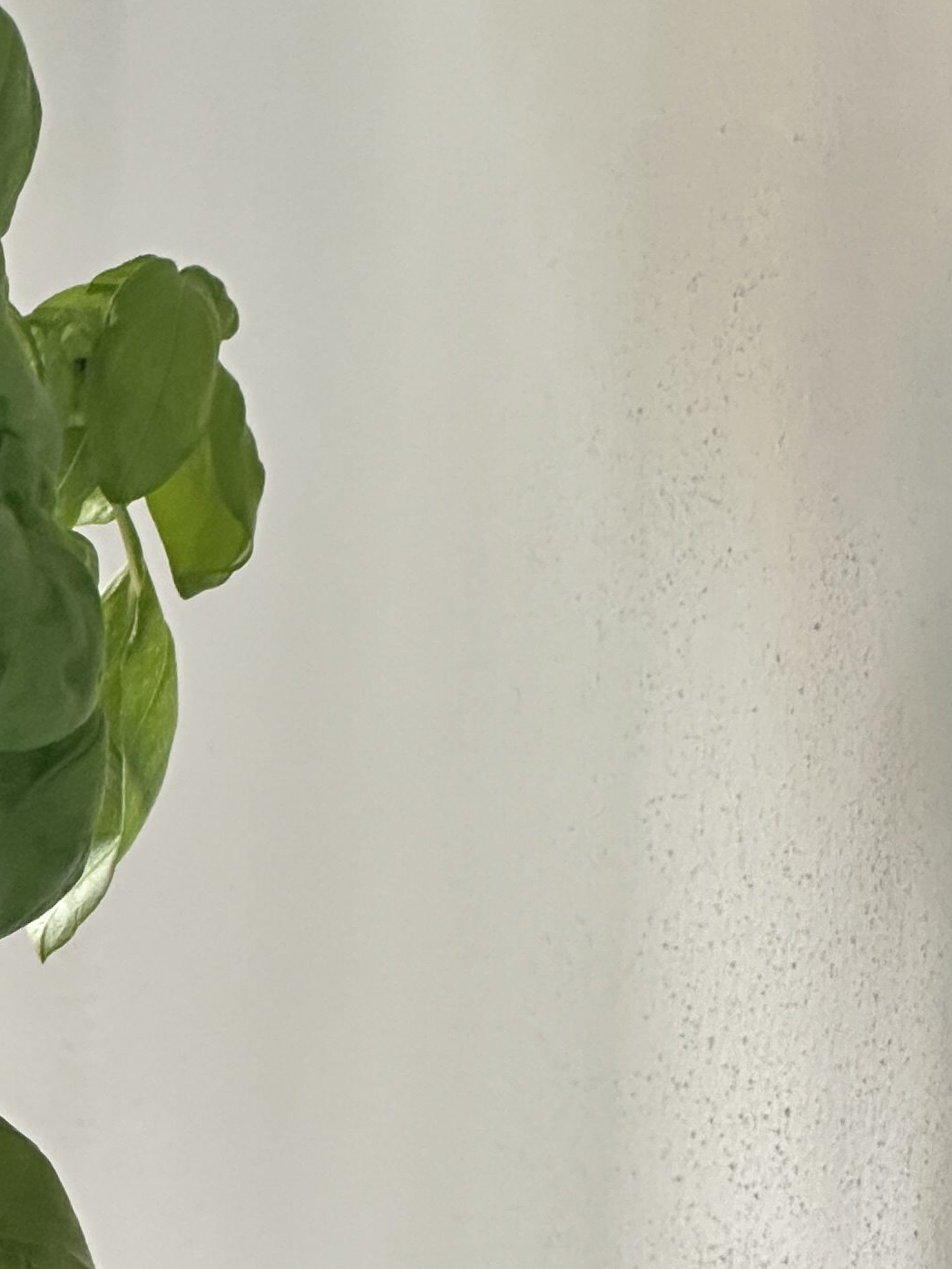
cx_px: -331
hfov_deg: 6.6
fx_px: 8138
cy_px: 1309
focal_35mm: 222
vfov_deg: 8.9
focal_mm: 9
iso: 125
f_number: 2.8
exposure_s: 1/99
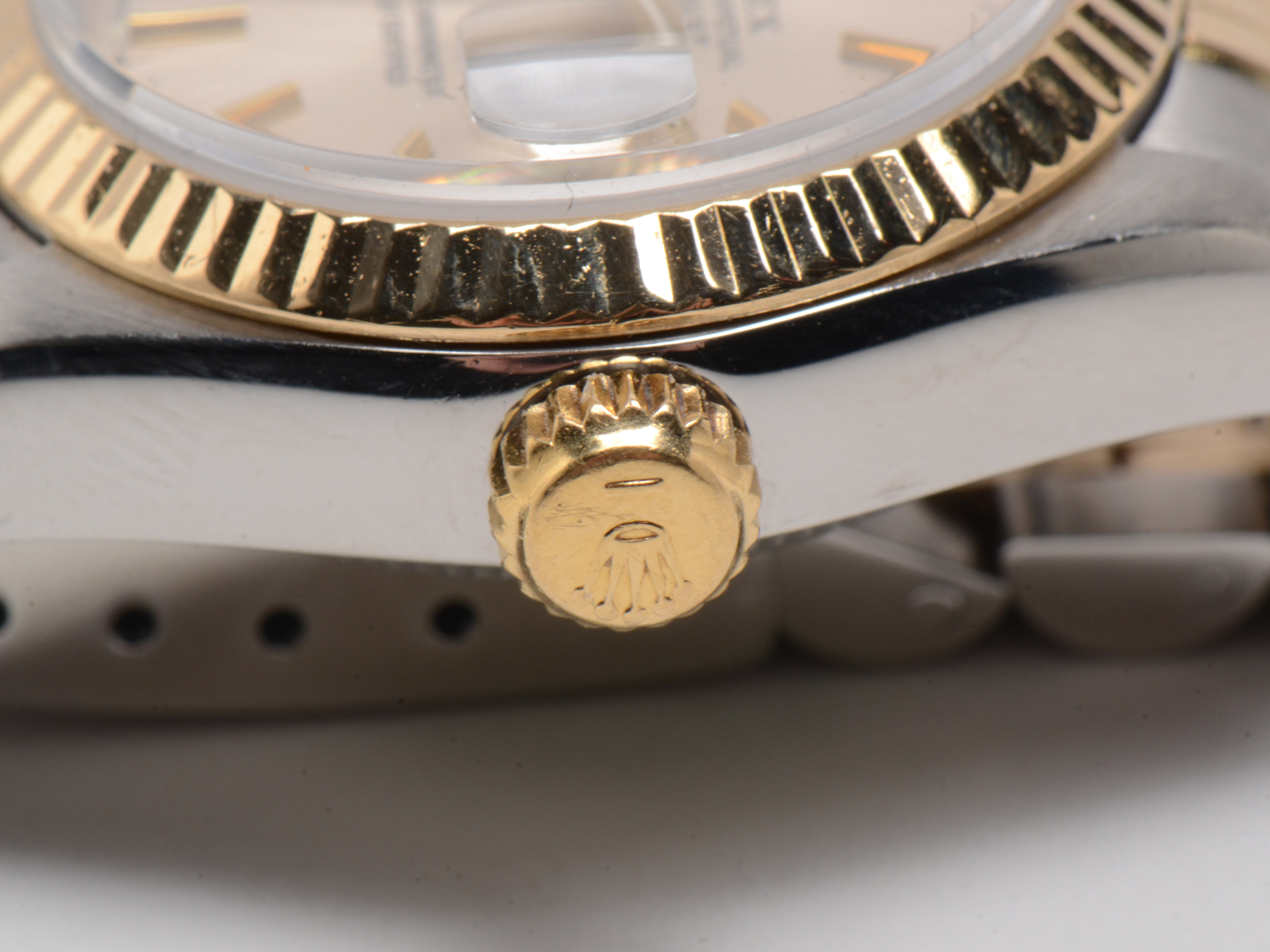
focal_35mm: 140
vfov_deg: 10.6
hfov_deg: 14.1
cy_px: 475
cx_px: 672
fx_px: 5120
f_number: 25
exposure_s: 1/125
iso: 400
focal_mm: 85
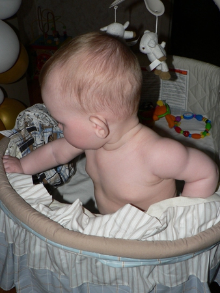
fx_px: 347
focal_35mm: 41
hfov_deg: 35.2
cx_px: 110
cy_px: 146
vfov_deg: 45.8
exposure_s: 1/60
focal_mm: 6.9
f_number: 2.8
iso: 100
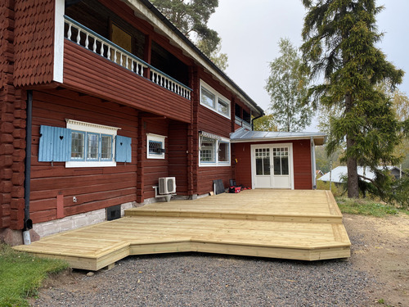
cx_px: 204
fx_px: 307
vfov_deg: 53.1
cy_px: 154
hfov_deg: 67.3
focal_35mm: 26
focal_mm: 4.25
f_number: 1.8
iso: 40
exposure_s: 1/122
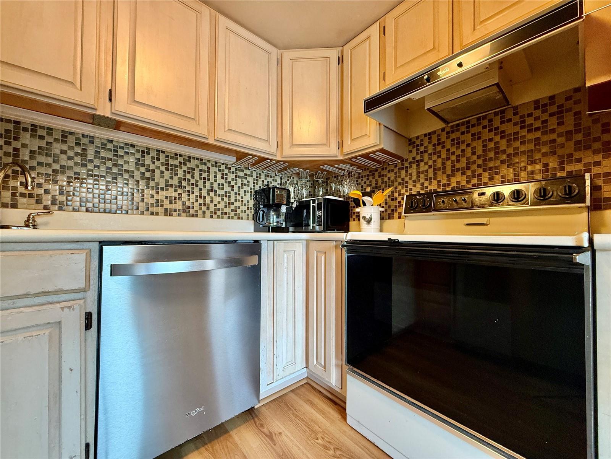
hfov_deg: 102.1
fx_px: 247
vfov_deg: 85.7
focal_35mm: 14
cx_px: 306
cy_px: 230
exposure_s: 1/60
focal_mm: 2.22
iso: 320
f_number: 2.2
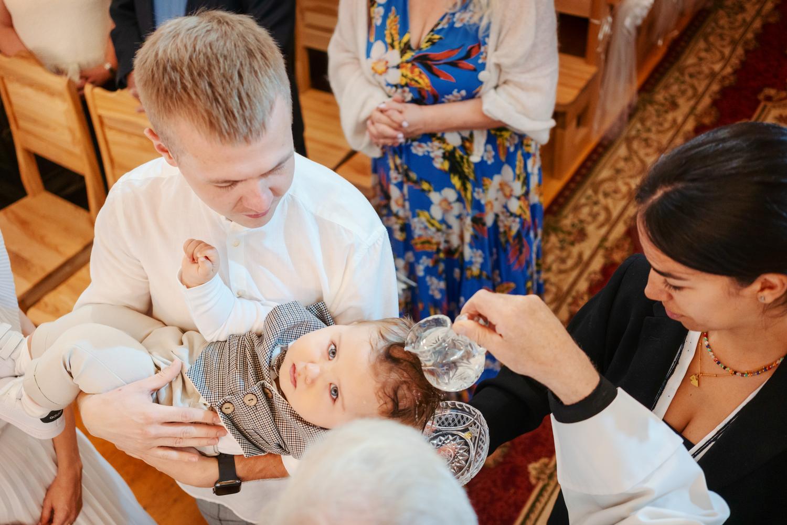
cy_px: 262
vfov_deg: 37.9
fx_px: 765
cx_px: 394
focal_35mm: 35
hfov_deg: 54.4
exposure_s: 1/125
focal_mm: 35
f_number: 2.8
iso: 1600
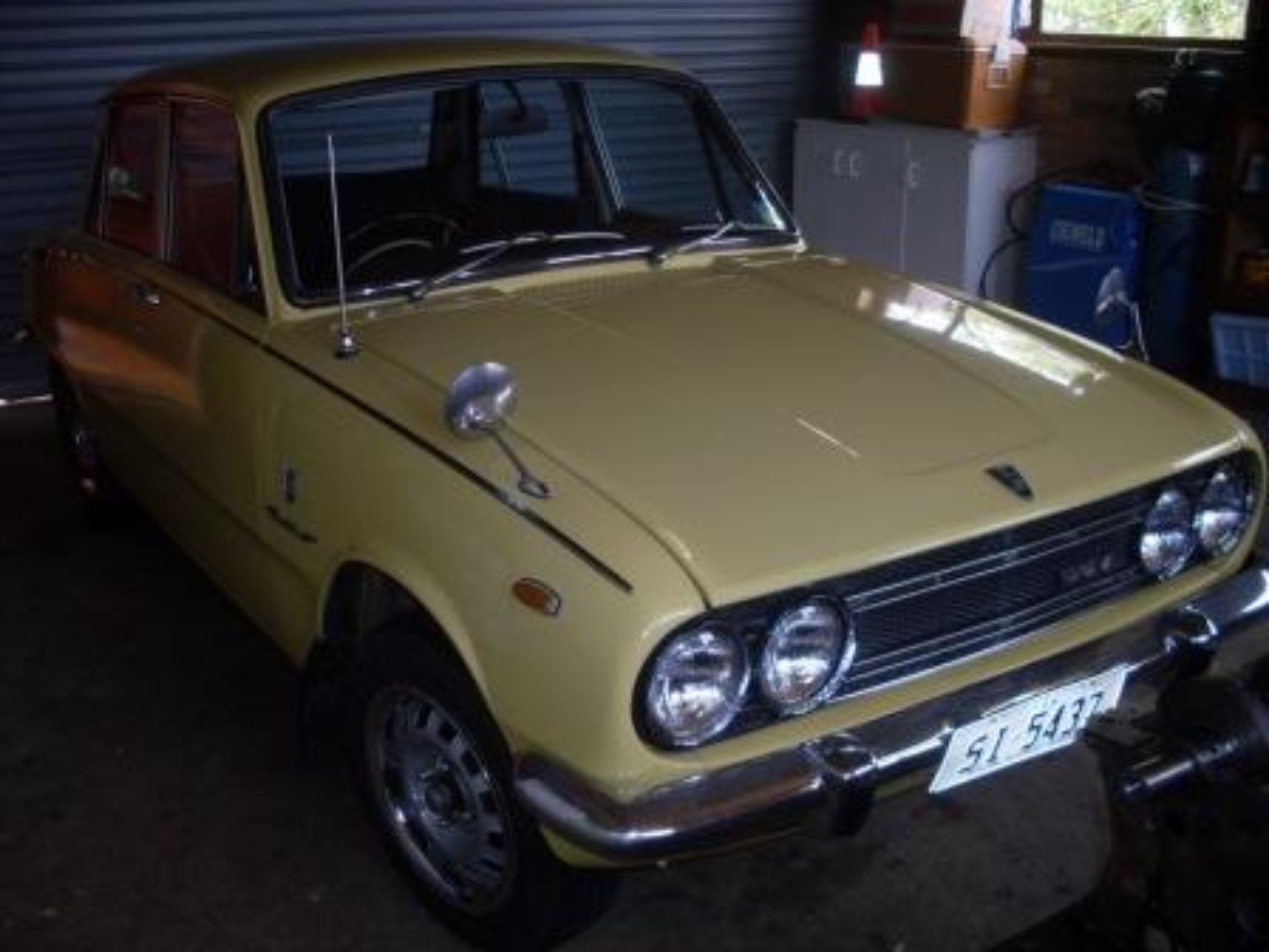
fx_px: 1393
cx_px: 634
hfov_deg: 49.0
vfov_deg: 37.7
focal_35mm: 38
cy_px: 476
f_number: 2.8
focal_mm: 6.3
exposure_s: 1/45
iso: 100
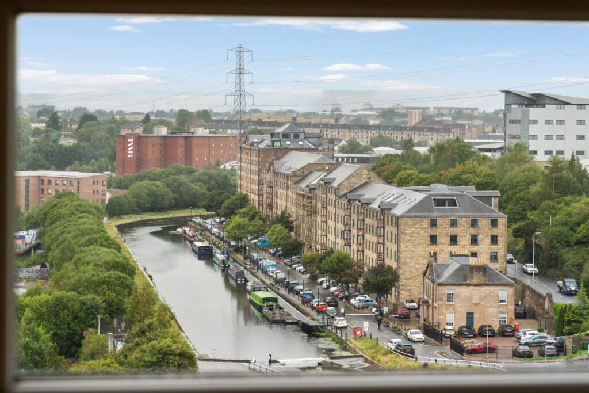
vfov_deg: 14.0
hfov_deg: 20.9
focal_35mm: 98
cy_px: 196
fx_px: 1595
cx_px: 294
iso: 200
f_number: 8
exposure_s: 1/125
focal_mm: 65
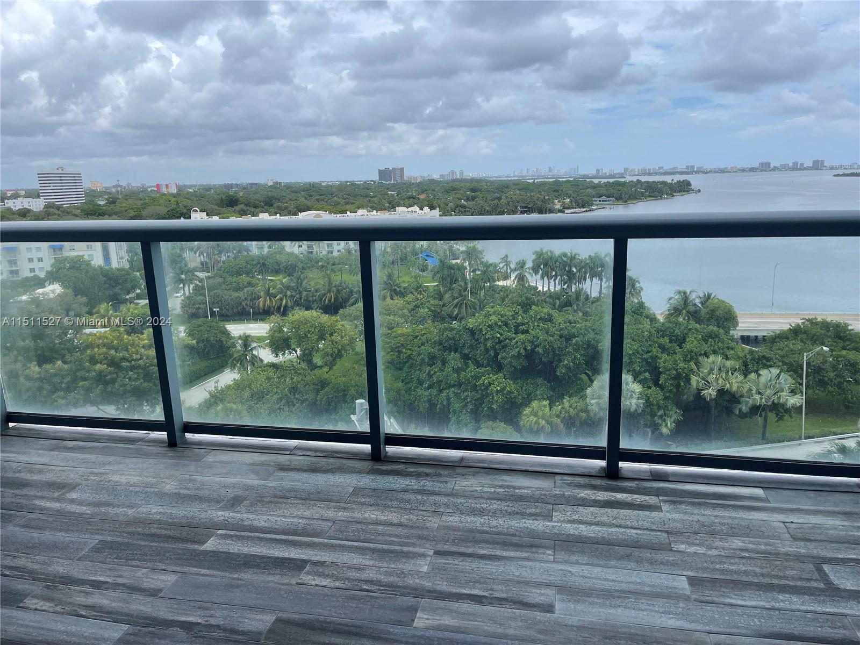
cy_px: 322
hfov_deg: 67.3
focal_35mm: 26
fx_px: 646
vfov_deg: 53.1
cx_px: 430
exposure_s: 1/2545
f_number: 1.6
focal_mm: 5.1
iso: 32
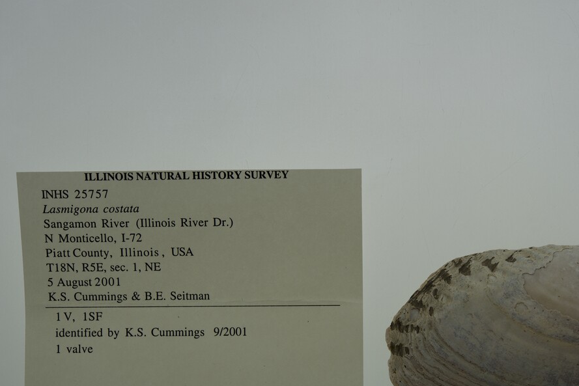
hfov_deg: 24.9
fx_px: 1303
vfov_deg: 16.8
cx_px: 386
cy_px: 256
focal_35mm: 81
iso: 100
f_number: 10
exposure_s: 1/200
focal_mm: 60
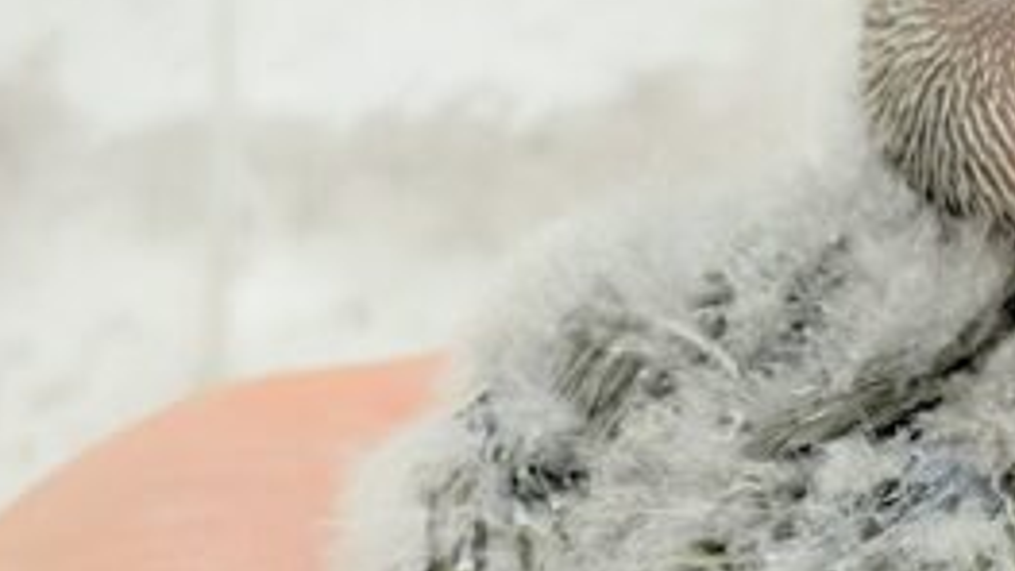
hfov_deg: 15.3
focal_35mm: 138
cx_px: 1007
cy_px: 463
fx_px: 3714
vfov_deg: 8.8
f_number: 1.6
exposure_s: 1/100
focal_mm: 5.96
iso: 80
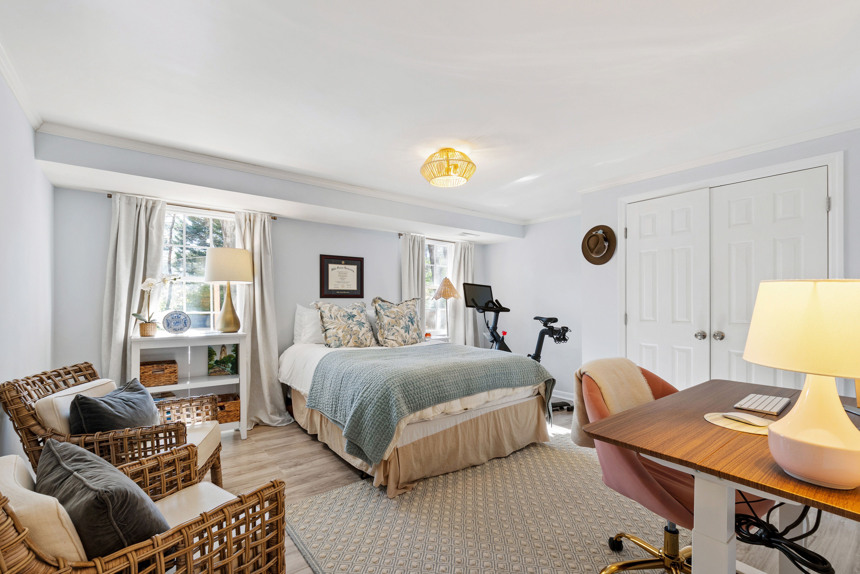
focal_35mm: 15
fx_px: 358
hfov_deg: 100.4
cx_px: 430
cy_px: 287
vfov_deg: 77.3
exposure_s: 1/3
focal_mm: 10
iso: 100
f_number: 8
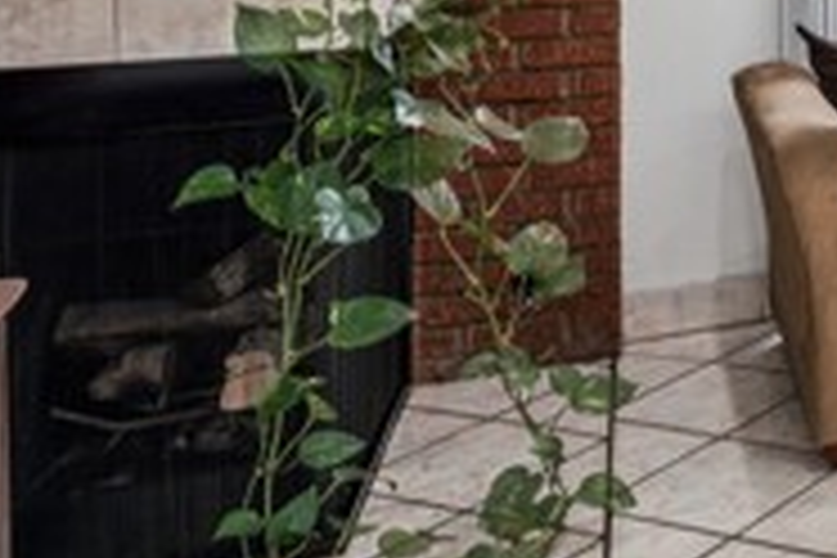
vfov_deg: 21.9
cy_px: -130
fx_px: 1319
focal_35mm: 57
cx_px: 1328
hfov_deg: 24.8
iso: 100
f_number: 13
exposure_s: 1/4
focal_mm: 16.5
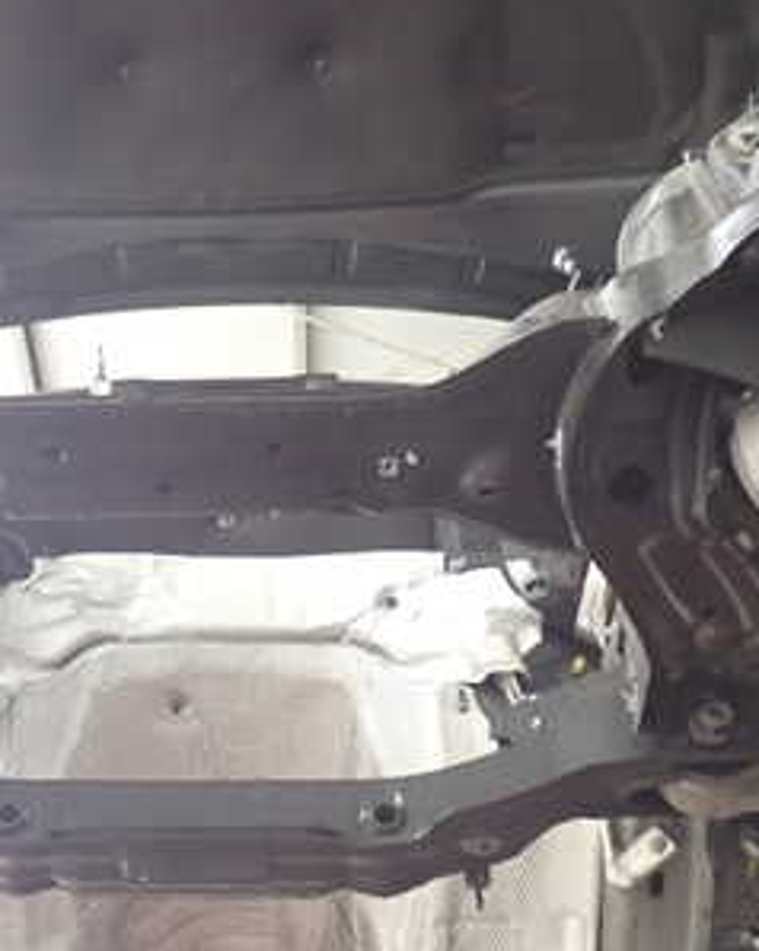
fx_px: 1658
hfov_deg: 25.4
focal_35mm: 59
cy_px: 498
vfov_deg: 32.0
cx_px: 166
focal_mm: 5.4
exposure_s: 1/30
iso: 400
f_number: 2.3
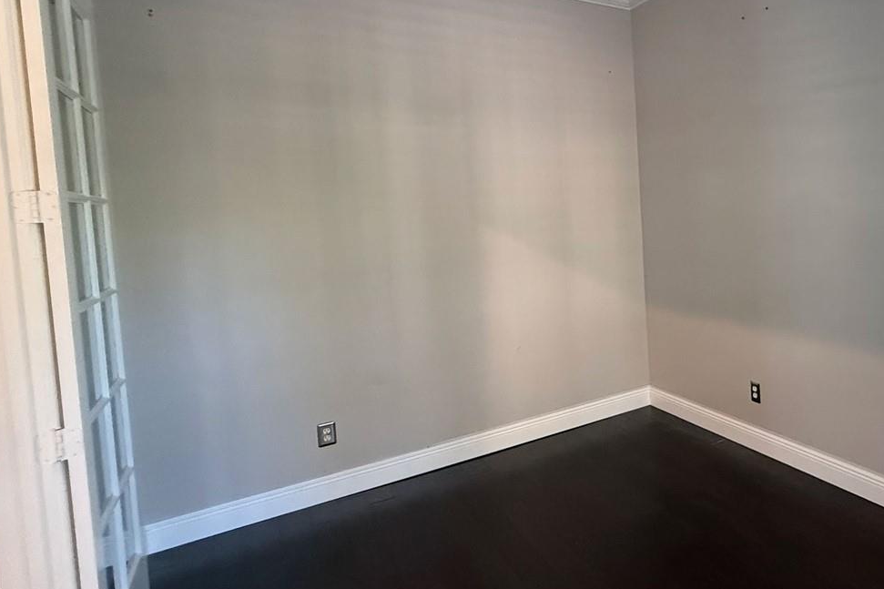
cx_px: 717
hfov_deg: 66.4
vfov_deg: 52.7
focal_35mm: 24
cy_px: 231
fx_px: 589
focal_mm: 2.22
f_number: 2.2
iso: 640
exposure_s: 1/60
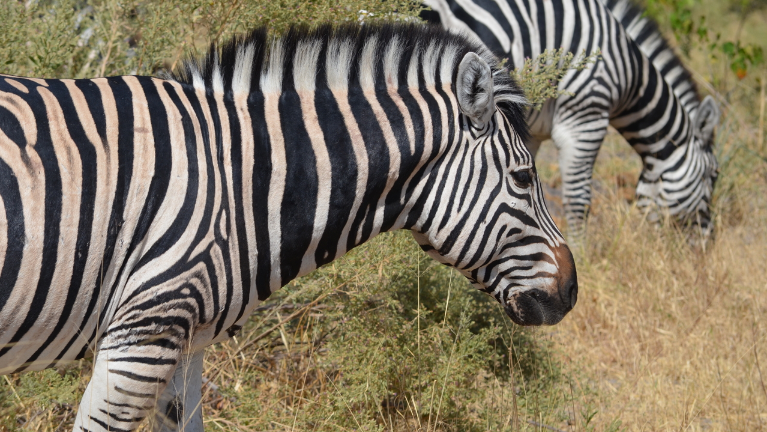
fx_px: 4953
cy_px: 214
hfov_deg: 8.9
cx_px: 384
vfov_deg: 5.0
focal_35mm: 244
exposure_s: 1/800
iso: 200
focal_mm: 155
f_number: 7.1
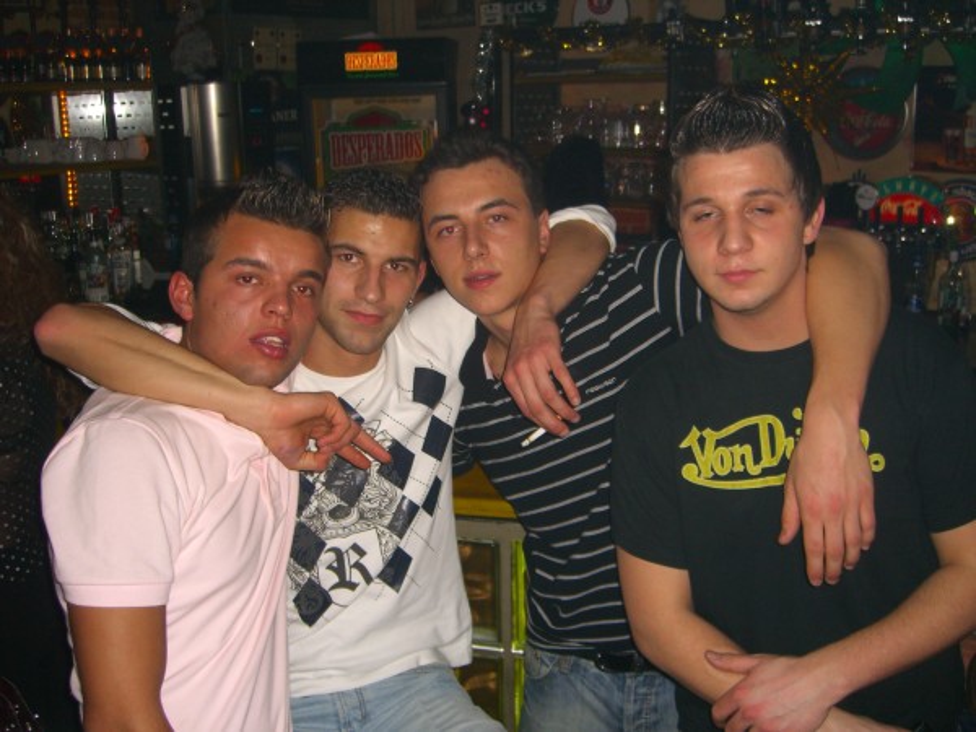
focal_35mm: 38
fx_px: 1071
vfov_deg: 37.7
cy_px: 366
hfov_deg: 49.0
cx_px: 488
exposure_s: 1/60
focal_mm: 7.9
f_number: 2.8
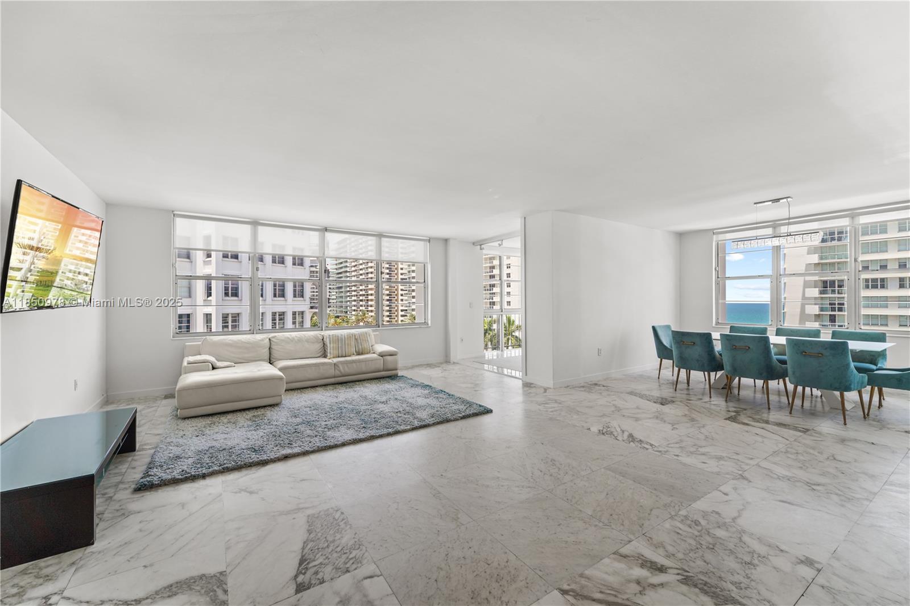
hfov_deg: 104.3
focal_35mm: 14
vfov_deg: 81.2
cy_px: 303
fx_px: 354
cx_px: 455
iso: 100
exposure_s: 1/25
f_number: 10
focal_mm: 14
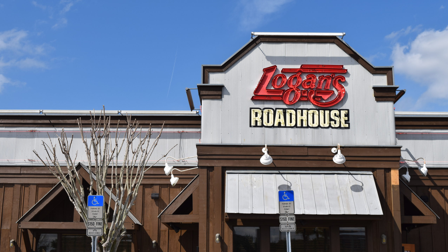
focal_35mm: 60
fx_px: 713
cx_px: 225
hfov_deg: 34.9
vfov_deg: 20.0
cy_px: 112
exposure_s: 1/500
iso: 200
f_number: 11
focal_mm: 38
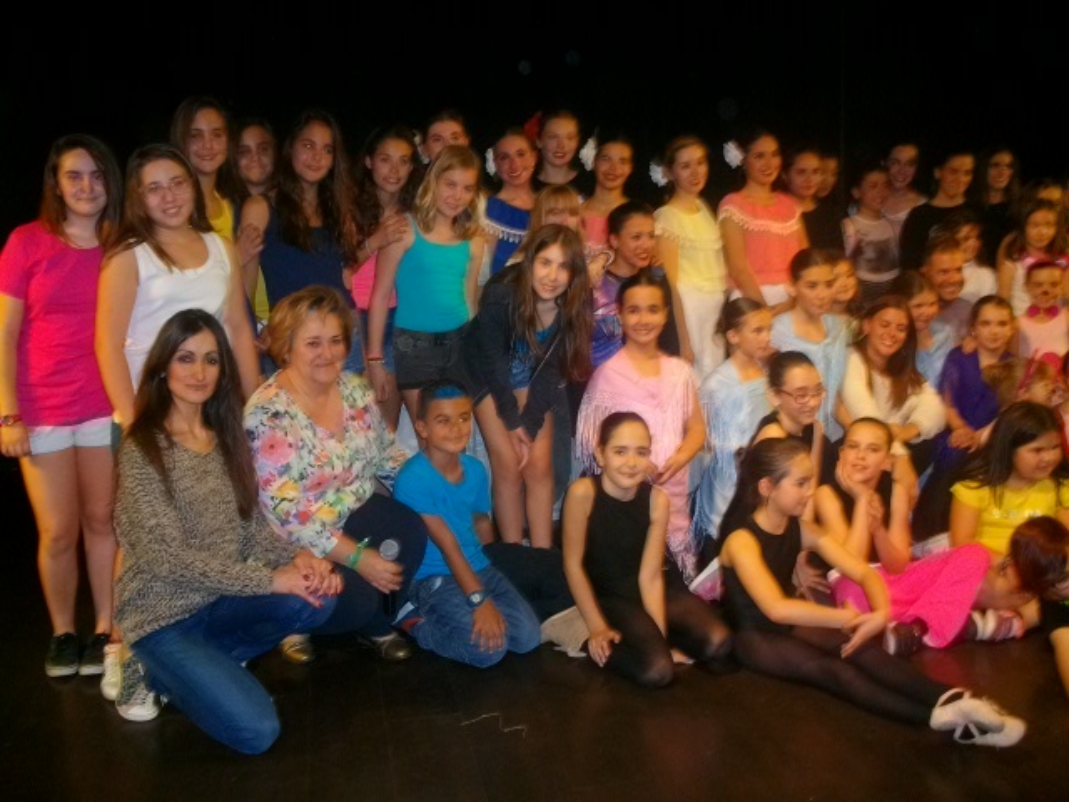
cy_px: 401
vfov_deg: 44.2
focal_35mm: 32
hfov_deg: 56.8
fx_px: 988
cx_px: 534
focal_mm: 5.7
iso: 156
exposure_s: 1/40
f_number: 2.9
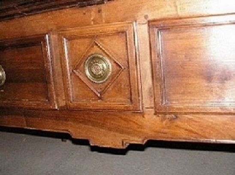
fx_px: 244
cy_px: 88
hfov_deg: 51.4
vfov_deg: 39.5
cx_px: 118
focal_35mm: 36
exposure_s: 1/40
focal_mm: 6
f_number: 4.8
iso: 160
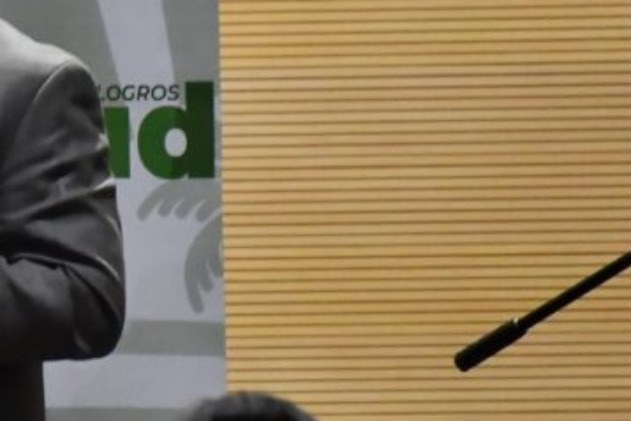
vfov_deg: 2.1
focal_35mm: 668
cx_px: -81
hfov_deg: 3.1
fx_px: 11713
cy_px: 192
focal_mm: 140
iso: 5000
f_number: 5.6
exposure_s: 1/100
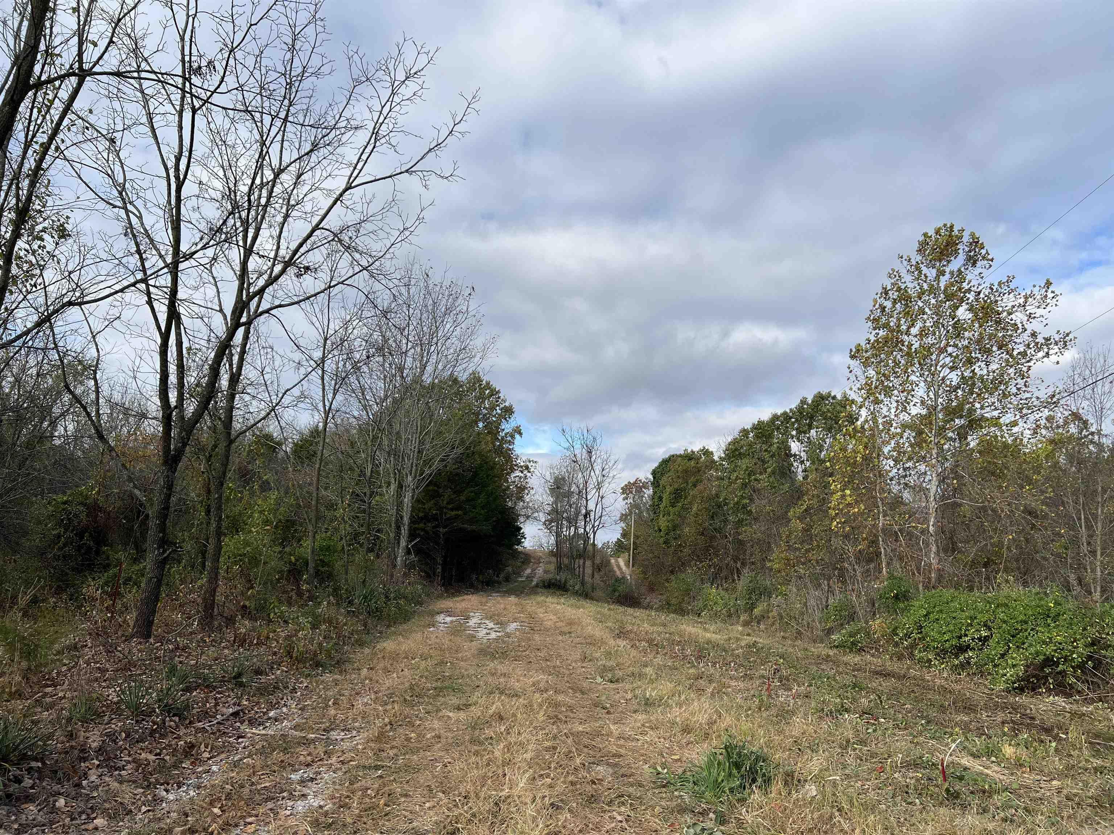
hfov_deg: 67.3
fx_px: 837
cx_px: 557
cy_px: 418
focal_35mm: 26
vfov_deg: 53.1
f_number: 1.5
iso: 50
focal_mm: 5.7
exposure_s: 1/3257
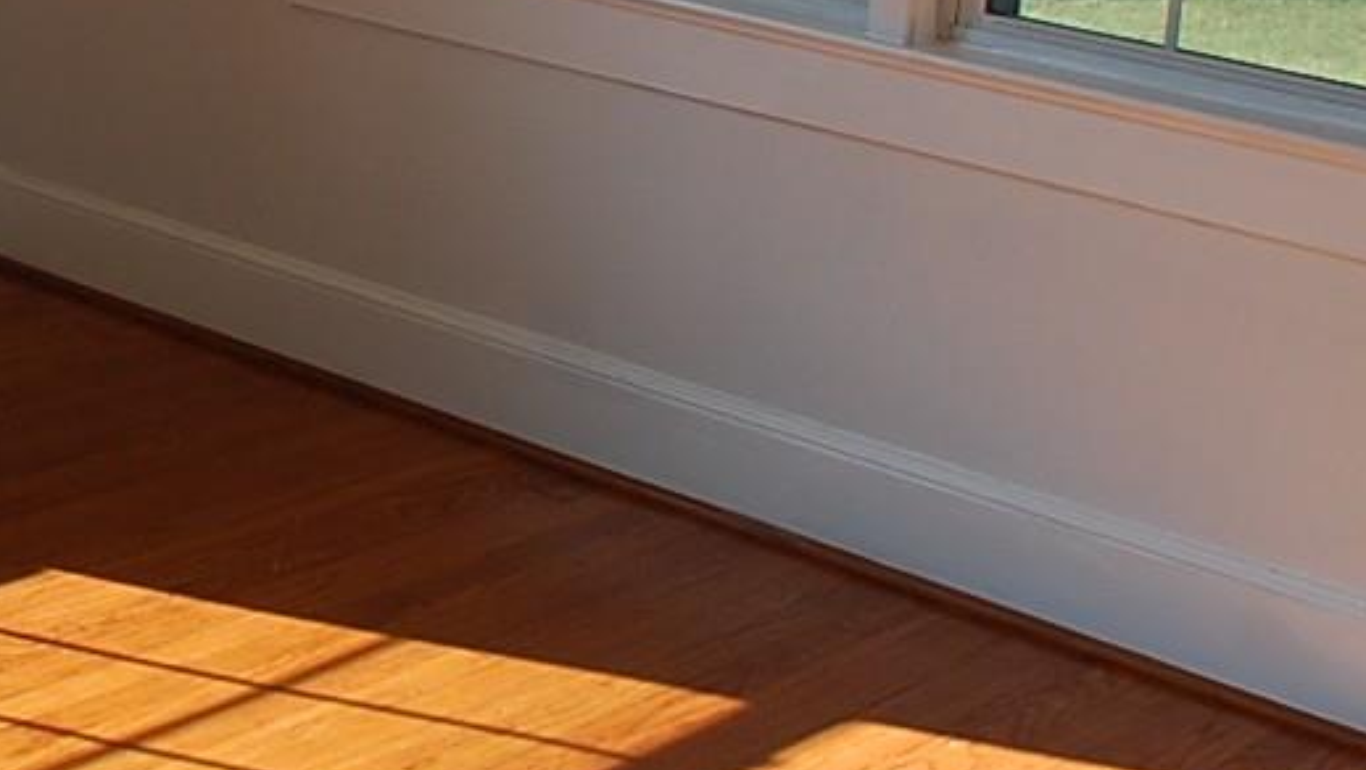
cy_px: 18
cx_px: -401
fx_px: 2972
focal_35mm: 82
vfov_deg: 14.5
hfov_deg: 23.1
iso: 320
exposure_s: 1/125
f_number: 5.6
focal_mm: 18
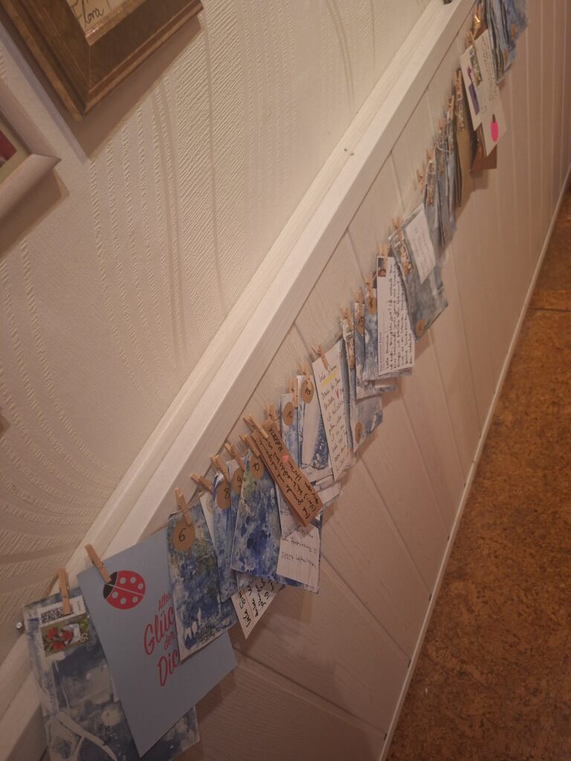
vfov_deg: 73.9
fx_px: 506
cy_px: 380
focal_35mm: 23
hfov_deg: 58.9
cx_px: 286
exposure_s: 1/33
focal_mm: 5.54
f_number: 1.8
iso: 320
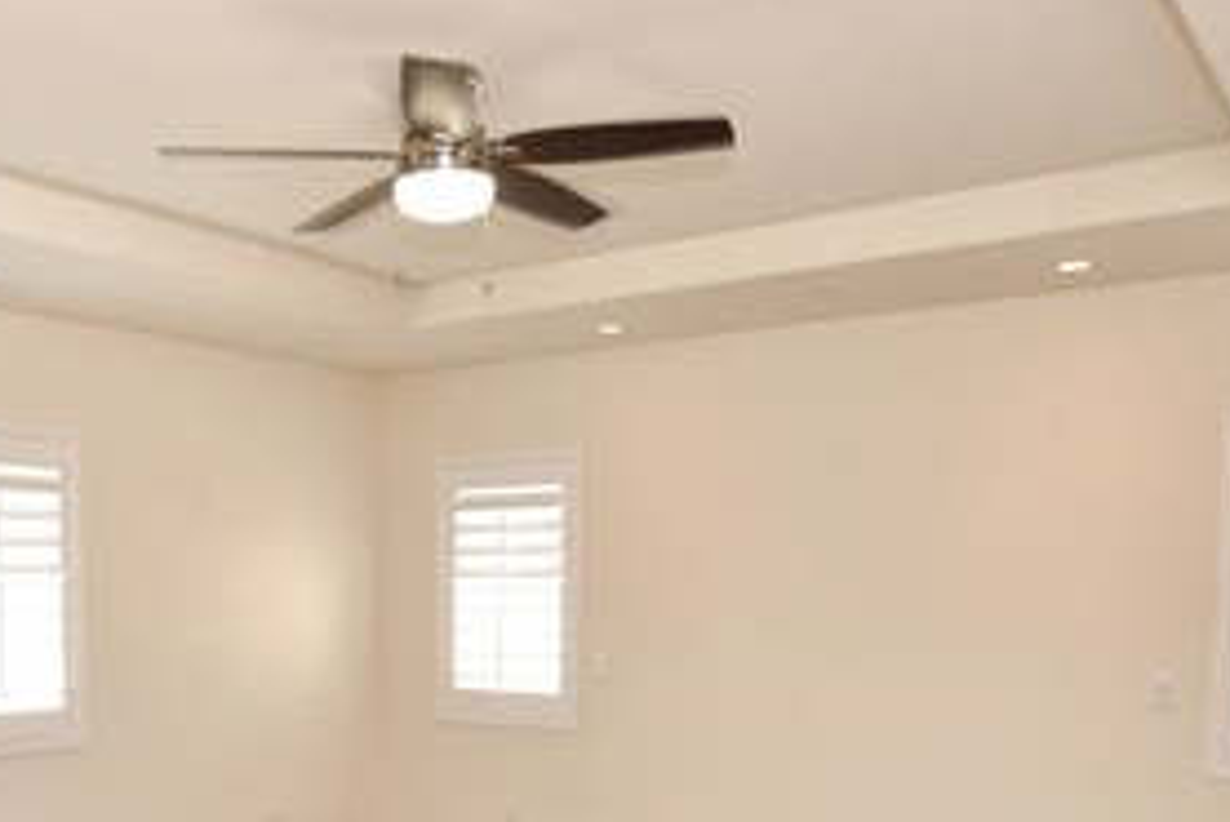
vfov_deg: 34.0
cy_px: 642
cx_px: 364
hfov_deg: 49.2
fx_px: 1304
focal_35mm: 38
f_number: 7.1
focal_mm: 11
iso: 800
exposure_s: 1/60
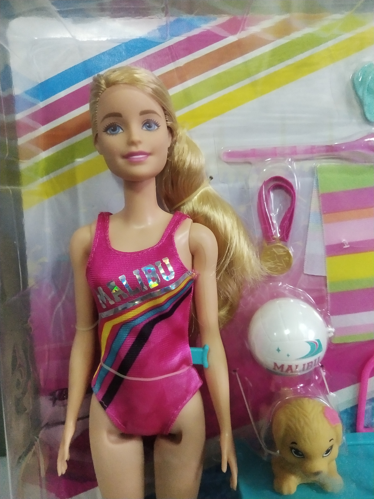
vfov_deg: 60.0
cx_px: 187
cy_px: 250
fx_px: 432
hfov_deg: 46.8
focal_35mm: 30
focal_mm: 3.95
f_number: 1.8
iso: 669
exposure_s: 1/20
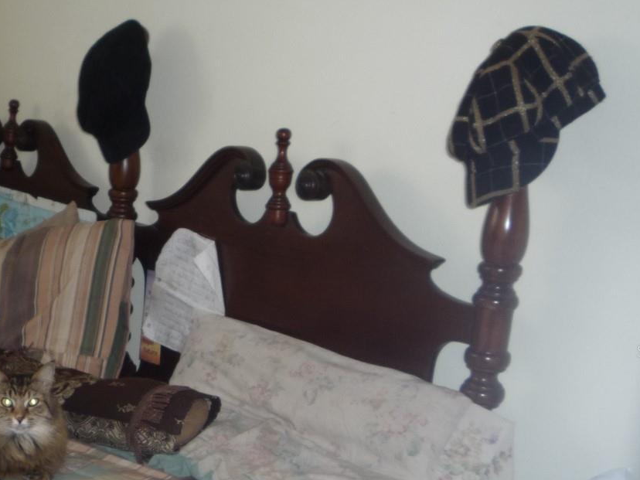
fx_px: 1072
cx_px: 92
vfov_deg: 25.0
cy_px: 351
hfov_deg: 32.0
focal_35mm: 58
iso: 100
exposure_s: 1/30
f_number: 3.3
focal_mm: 5.2
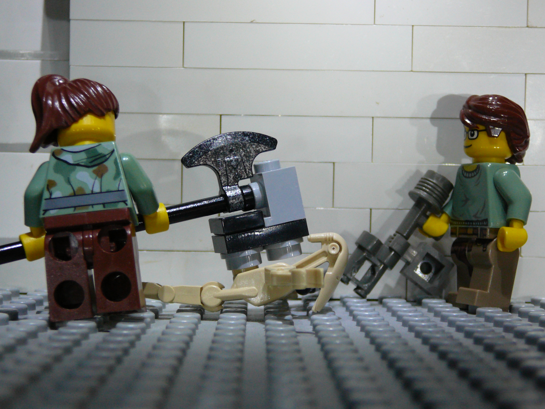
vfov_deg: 20.7
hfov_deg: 27.4
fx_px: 1118
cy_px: 204
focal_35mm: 71
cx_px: 272
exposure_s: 1/25
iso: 200
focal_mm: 10.5
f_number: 3.7
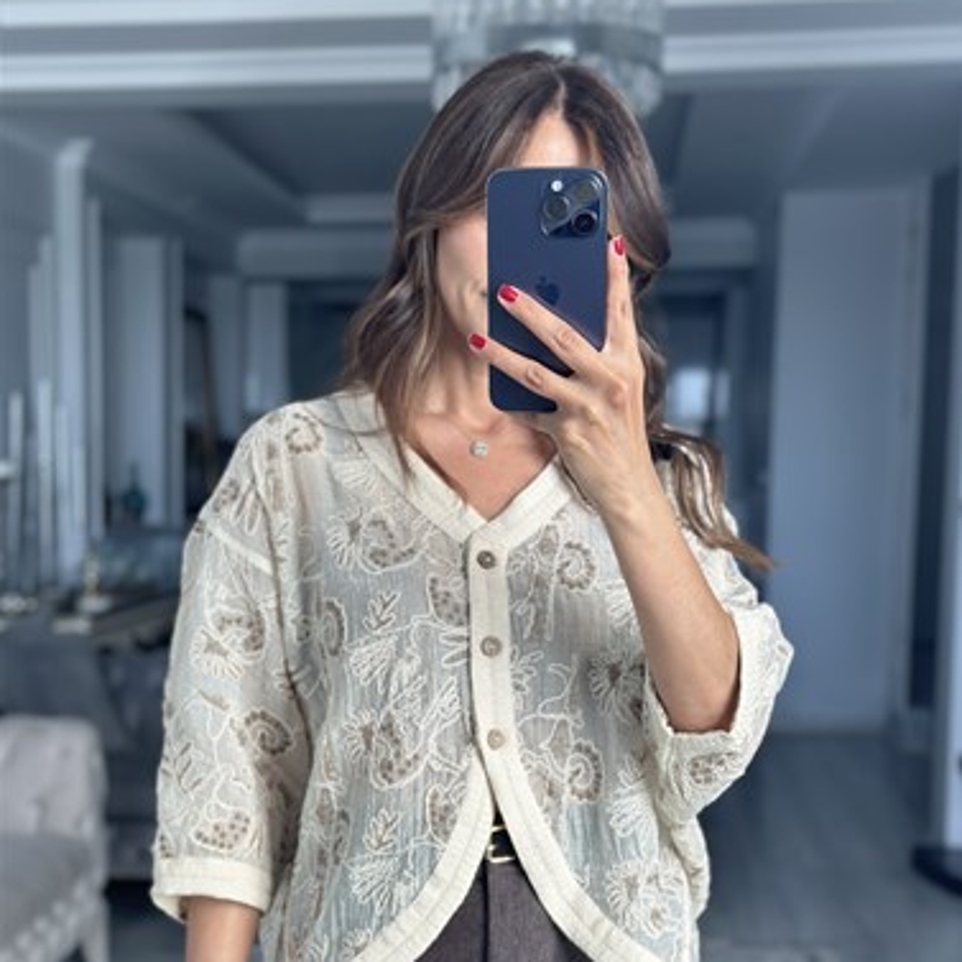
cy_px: 610
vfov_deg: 29.9
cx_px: 482
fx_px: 1792
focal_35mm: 57
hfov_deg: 30.0
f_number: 1.78
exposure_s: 1/203
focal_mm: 6.86
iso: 80
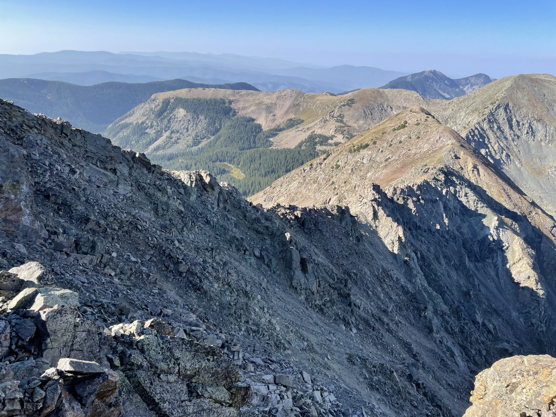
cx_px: 278
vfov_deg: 53.1
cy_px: 208
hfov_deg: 67.3
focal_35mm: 26
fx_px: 418
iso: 32
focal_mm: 4.2
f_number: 1.6
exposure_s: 1/1667
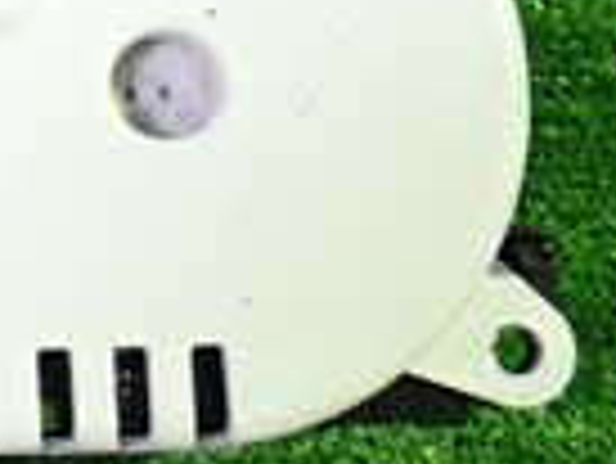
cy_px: 14
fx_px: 2333
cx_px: -486
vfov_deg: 11.2
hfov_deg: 13.5
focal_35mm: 131
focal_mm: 5.4
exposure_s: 1/30
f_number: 2.3
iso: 500
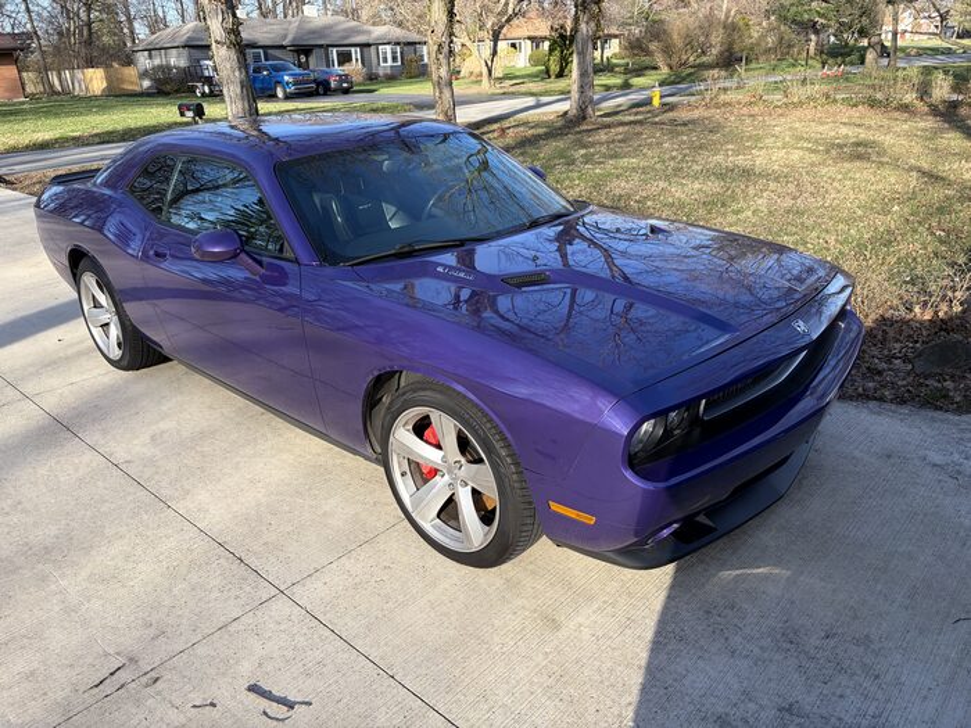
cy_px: 364
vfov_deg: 53.1
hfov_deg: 67.3
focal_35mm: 26
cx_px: 486
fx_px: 729
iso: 50
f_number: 1.6
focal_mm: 5.96
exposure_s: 1/756
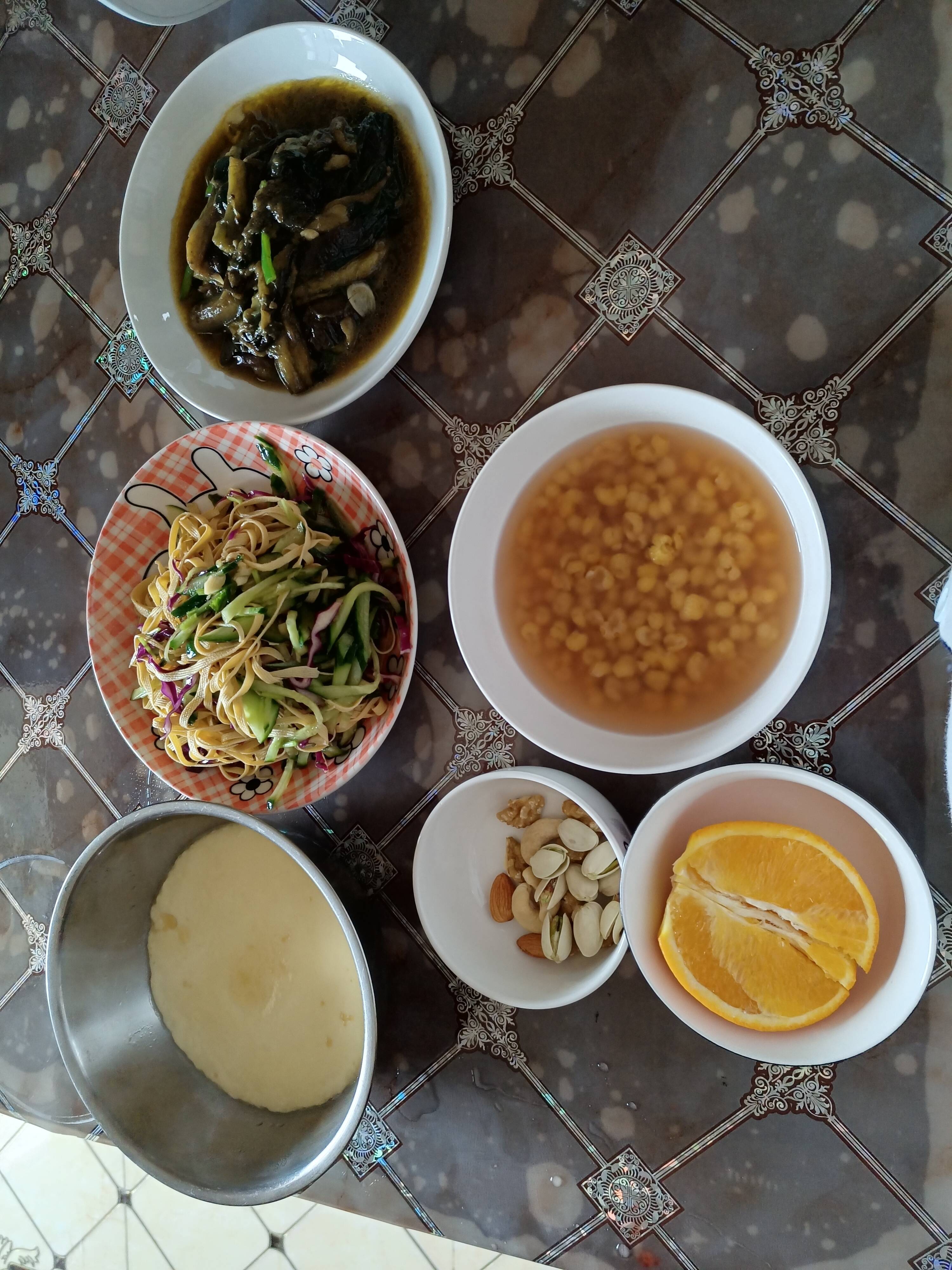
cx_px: 476
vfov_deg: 67.3
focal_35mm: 26
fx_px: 953
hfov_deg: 53.1
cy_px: 635
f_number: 1.8
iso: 560
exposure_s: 1/33.3
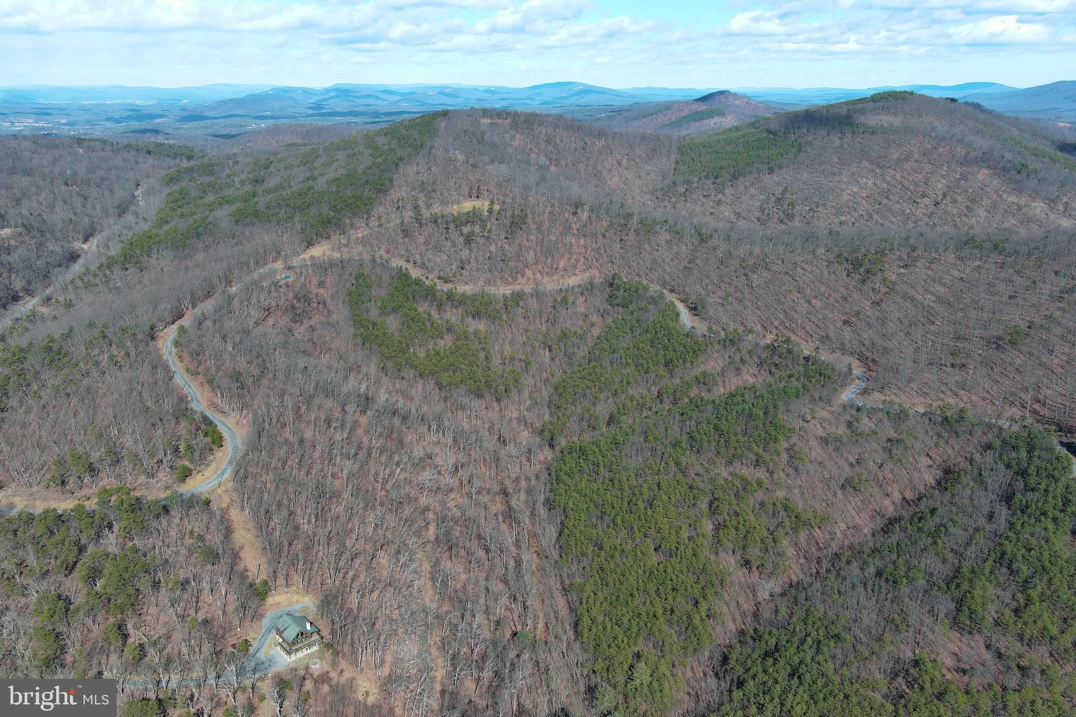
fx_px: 867
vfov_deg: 45.0
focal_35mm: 29
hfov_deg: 63.7
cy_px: 358
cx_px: 538
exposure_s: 1/1017
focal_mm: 10.57
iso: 100
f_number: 2.8
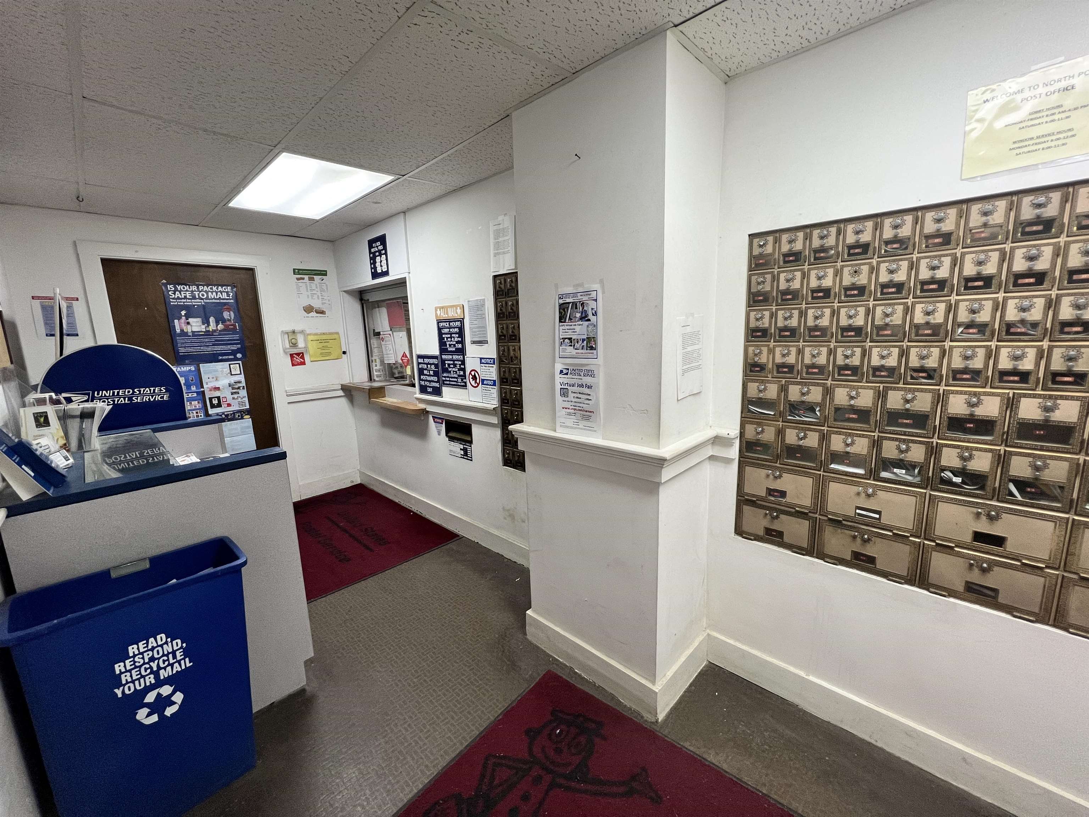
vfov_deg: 89.9
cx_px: 544
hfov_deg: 106.2
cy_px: 408
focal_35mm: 13
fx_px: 409
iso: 160
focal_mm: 1.57
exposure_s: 1/120
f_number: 1.8
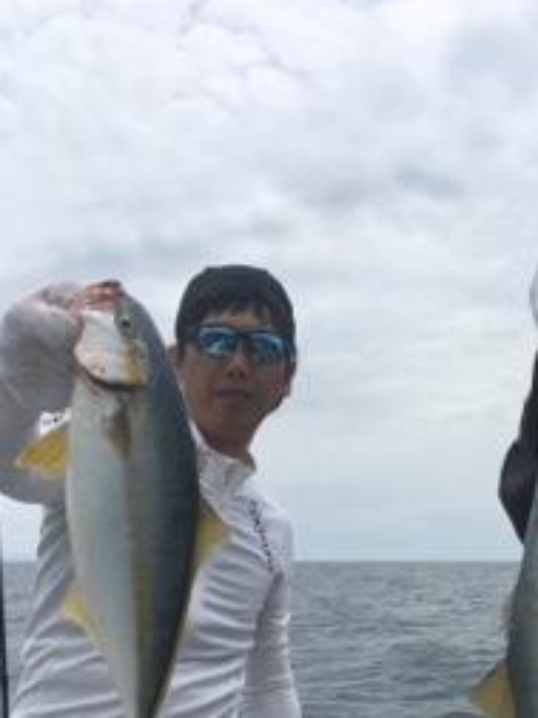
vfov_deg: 40.0
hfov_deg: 30.8
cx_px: 421
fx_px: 953
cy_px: 544
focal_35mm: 46
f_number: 2.2
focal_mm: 4.15
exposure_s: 1/2481
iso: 25
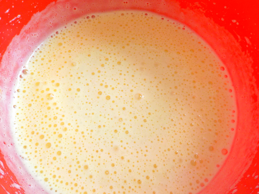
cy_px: 97
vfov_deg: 46.8
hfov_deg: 60.0
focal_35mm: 30
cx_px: 130
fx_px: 224
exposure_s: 1/125
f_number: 3.3
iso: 125
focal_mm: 4.1
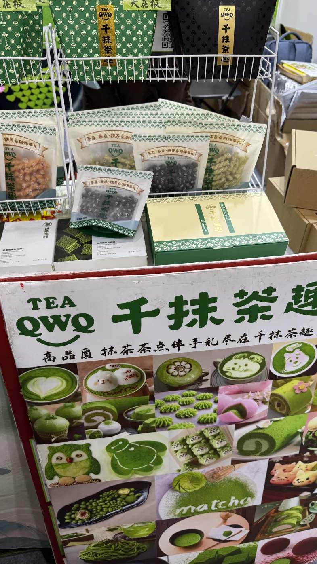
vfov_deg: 69.9
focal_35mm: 27
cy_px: 274
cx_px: 179
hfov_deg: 42.8
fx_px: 404
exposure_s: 1/100
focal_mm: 6.76
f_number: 1.78
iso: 125
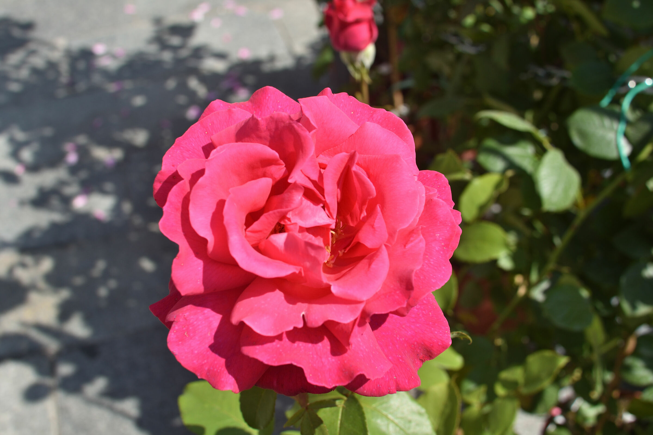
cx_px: 326
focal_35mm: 52
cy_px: 218
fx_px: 952
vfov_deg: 25.8
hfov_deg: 37.9
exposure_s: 1/500
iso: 100
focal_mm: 35
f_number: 7.1
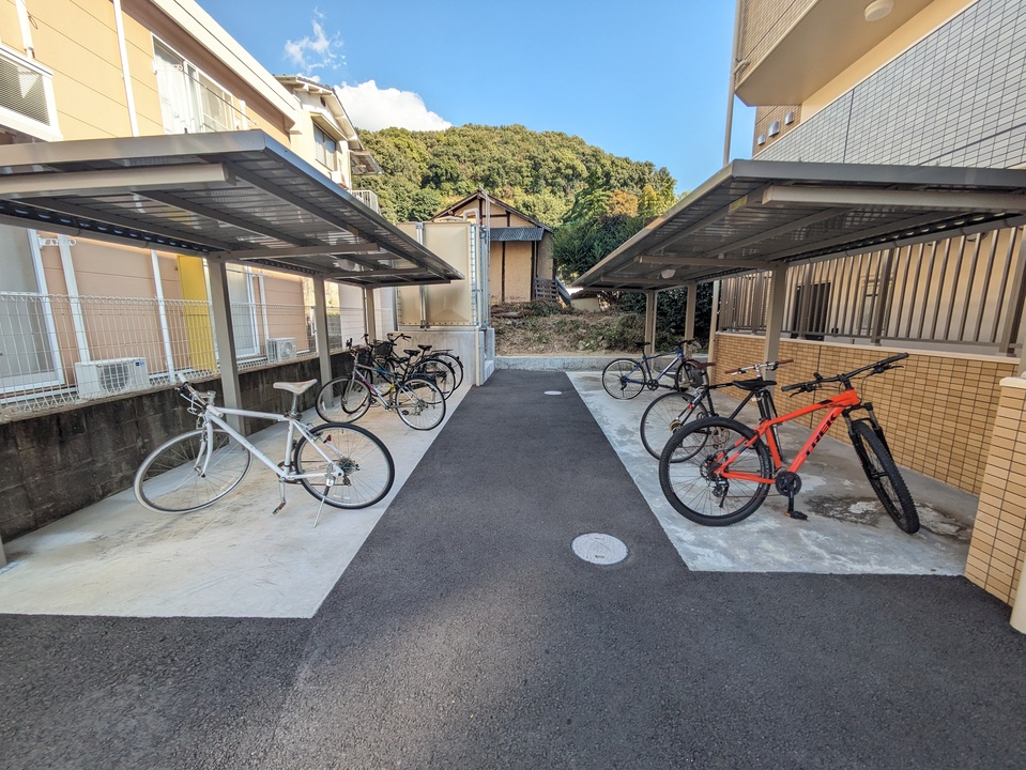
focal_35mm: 14
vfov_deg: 85.7
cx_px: 513
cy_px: 385
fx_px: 415
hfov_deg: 102.0
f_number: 2.2
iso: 49
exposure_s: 1/673
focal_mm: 1.83
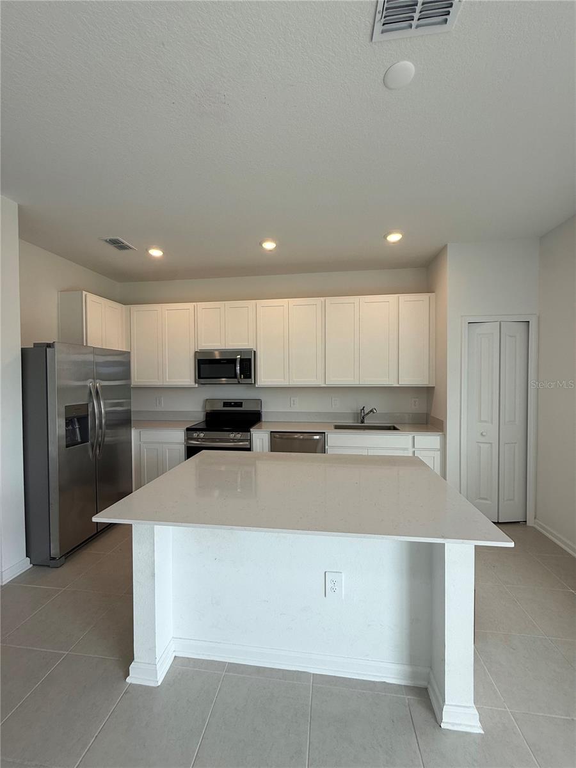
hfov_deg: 85.7
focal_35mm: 14
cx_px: 288
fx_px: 311
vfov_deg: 102.1
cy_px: 384
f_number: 2.2
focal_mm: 2.22
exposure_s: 1/120
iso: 64
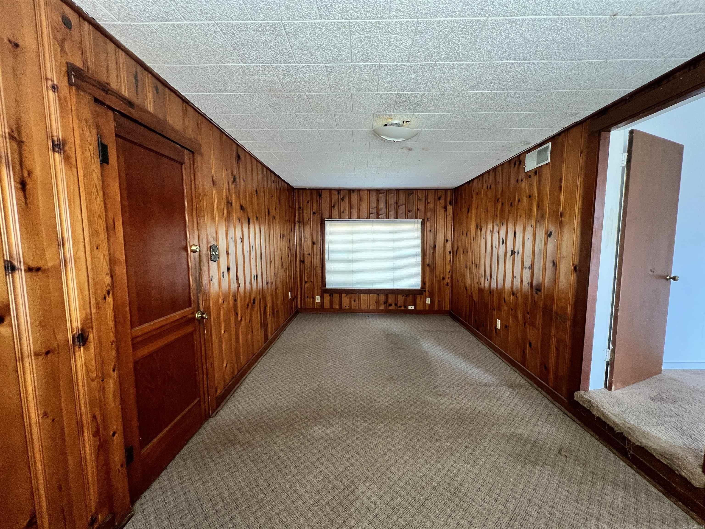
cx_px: 352
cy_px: 264
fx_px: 265
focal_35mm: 13
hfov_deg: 106.2
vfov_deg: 89.9
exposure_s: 1/69
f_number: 1.8
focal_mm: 1.57
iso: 250
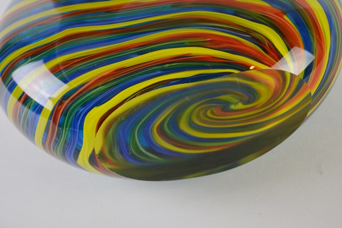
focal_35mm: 54
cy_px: 114
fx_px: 513
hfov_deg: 36.9
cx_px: 171
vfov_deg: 25.1
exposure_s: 1/100
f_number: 5
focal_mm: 36
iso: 400
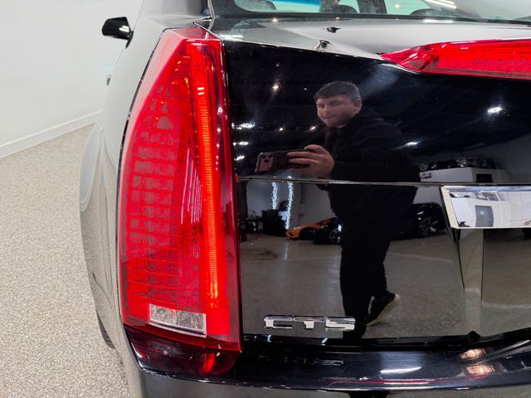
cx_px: 266
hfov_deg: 71.6
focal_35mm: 24
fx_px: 368
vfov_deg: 56.8
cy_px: 199
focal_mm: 6.76
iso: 160
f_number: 1.78
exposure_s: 1/120
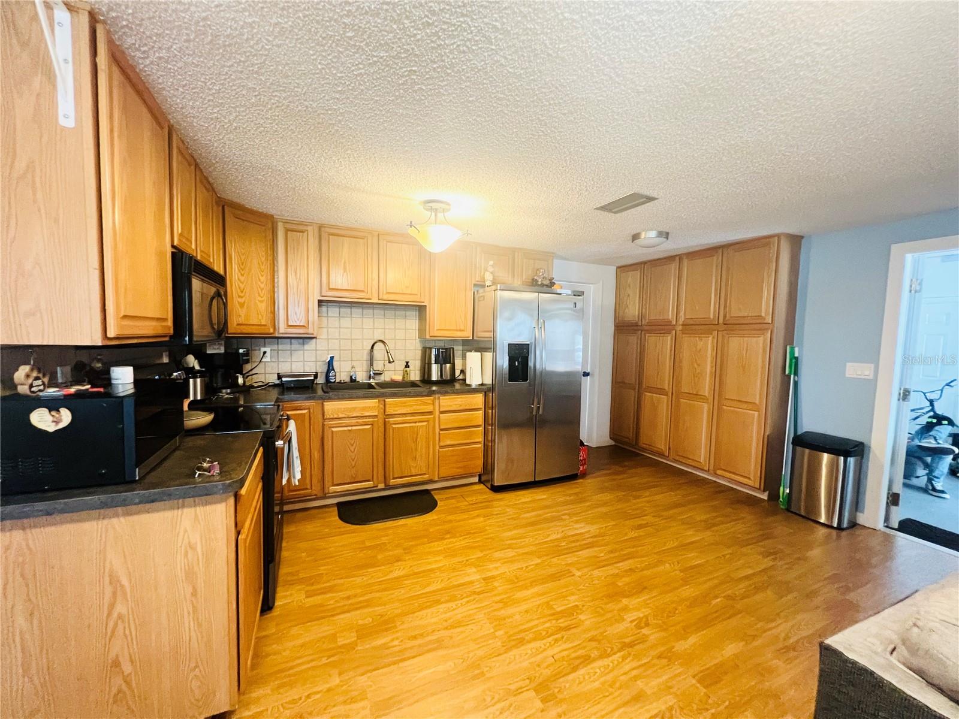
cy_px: 360
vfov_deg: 89.9
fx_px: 360
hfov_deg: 106.2
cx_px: 480
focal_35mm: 13
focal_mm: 1.57
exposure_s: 1/60
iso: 500
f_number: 1.8
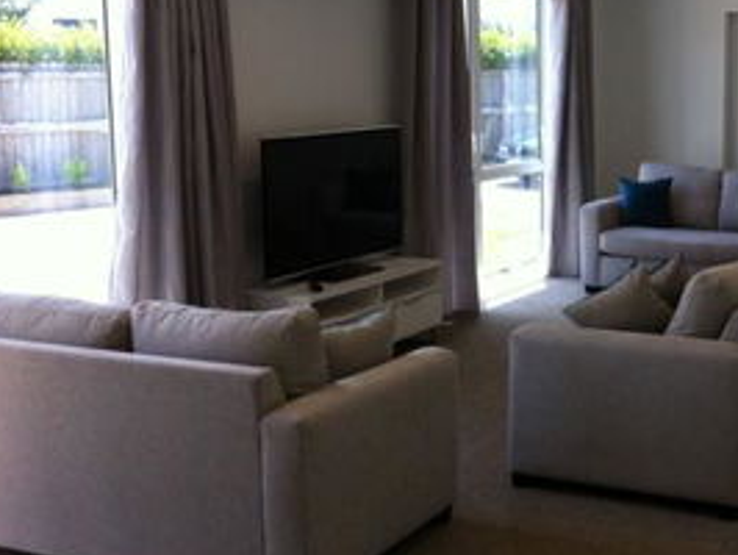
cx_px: 608
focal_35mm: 63
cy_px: 239
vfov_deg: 23.3
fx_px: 1344
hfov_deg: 29.9
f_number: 2.8
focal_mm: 3.85
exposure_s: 1/100
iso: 100
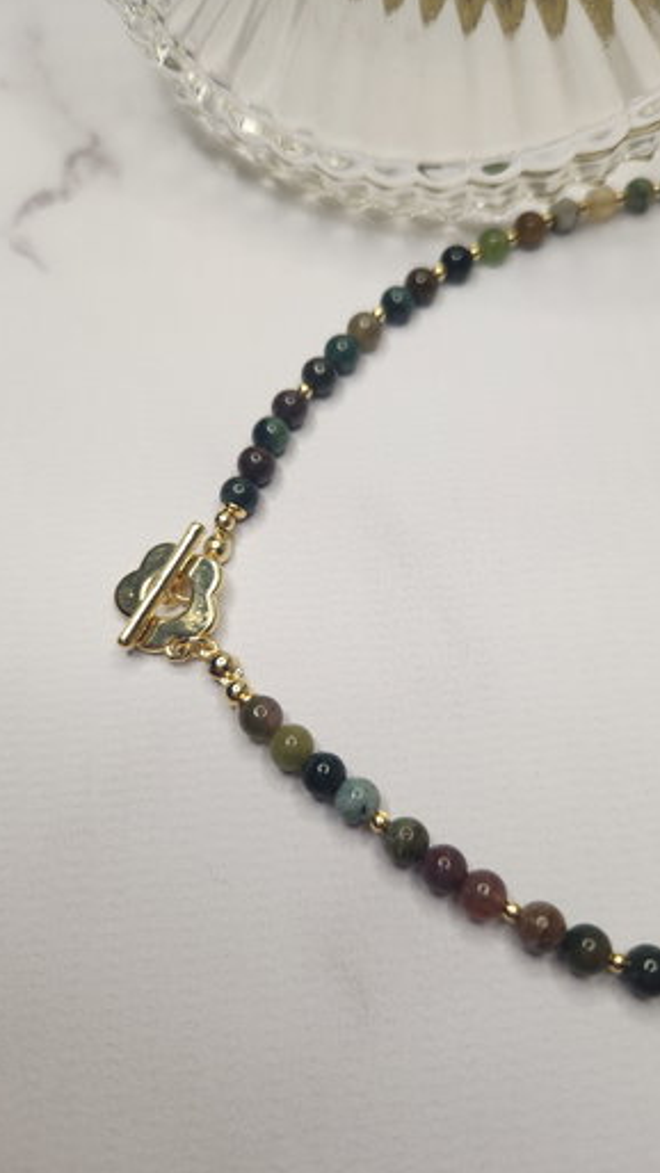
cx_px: 356
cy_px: 576
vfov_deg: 71.9
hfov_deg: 44.3
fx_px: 809
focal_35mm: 26
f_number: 1.8
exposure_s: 1/50
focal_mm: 5.4
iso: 80
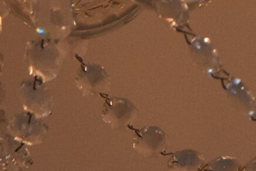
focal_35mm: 392
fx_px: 2790
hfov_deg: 5.2
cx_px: 475
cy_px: -219
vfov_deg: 3.5
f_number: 10
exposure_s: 1/400
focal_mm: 38
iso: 1600
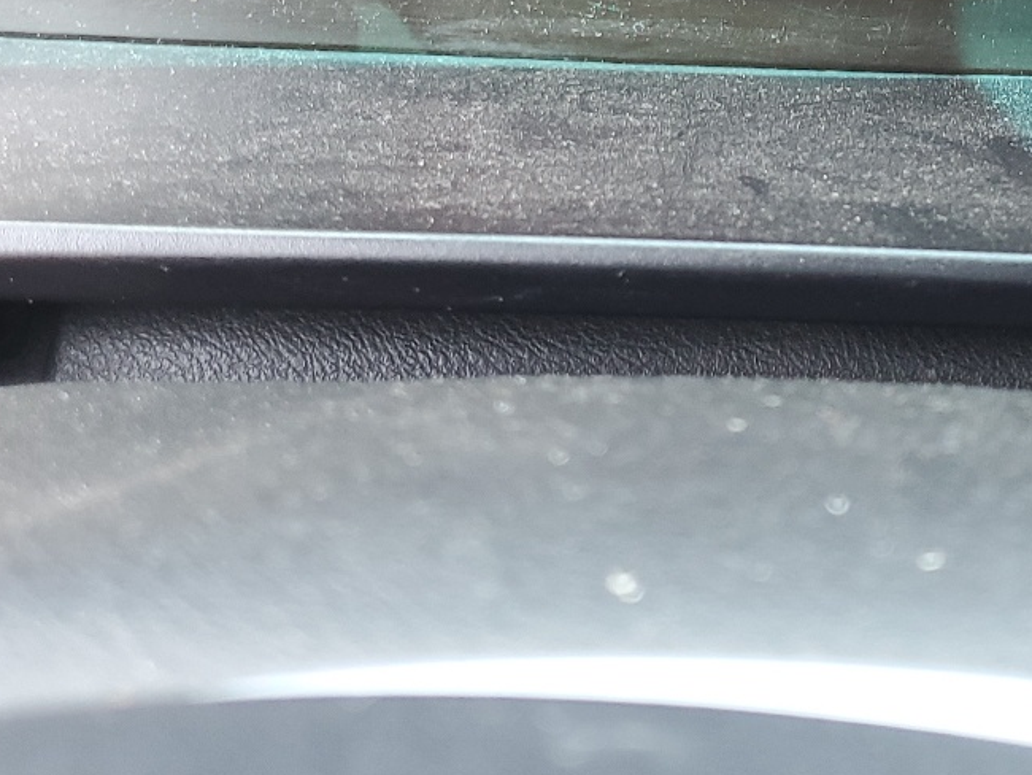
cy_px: -119
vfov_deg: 21.5
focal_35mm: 64
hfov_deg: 29.8
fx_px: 1909
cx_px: 770
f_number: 1.5
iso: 81
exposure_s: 1/60.2
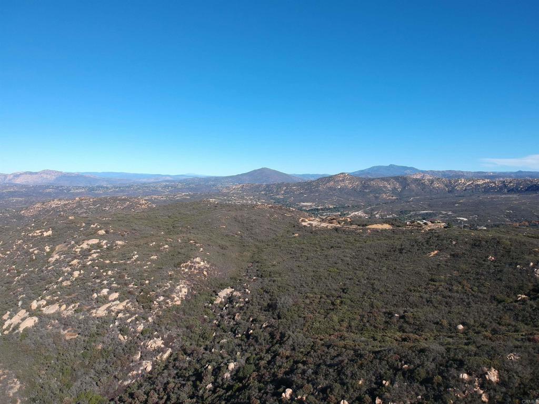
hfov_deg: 69.4
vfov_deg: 54.9
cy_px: 202
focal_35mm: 25
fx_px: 389
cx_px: 270
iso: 100
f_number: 2.6
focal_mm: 4.49
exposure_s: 1/1000
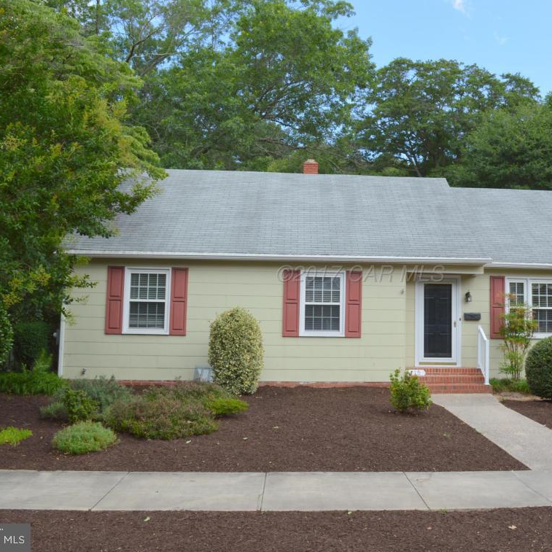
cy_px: 273
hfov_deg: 46.6
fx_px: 631
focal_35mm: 35
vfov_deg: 47.2
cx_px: 361
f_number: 6.3
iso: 100
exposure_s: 1/160
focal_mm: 18
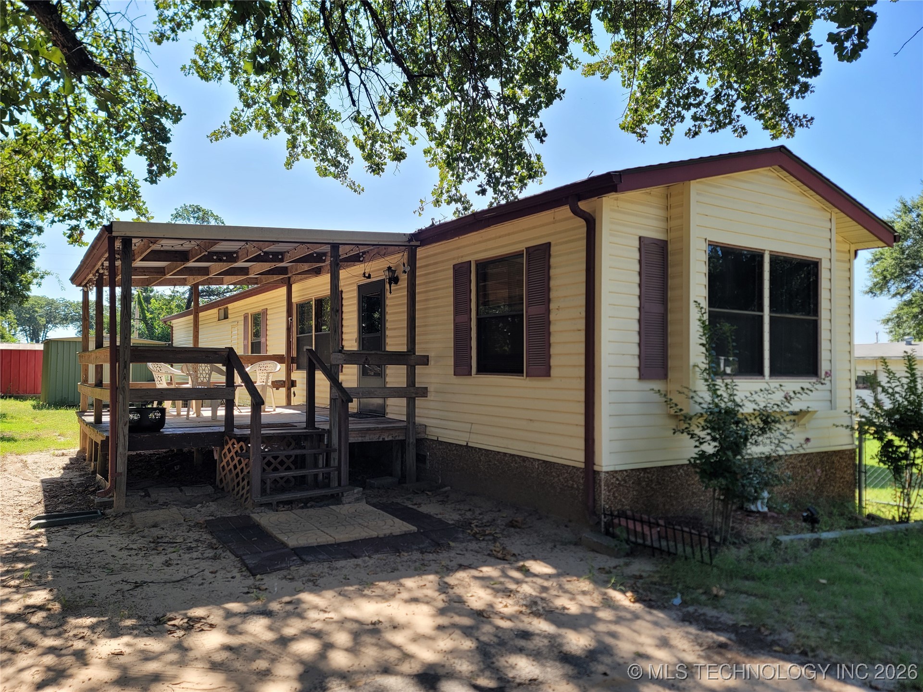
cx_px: 462
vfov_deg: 54.9
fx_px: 667
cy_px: 346
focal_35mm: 25
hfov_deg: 69.4
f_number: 1.8
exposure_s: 1/348
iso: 20
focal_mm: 7
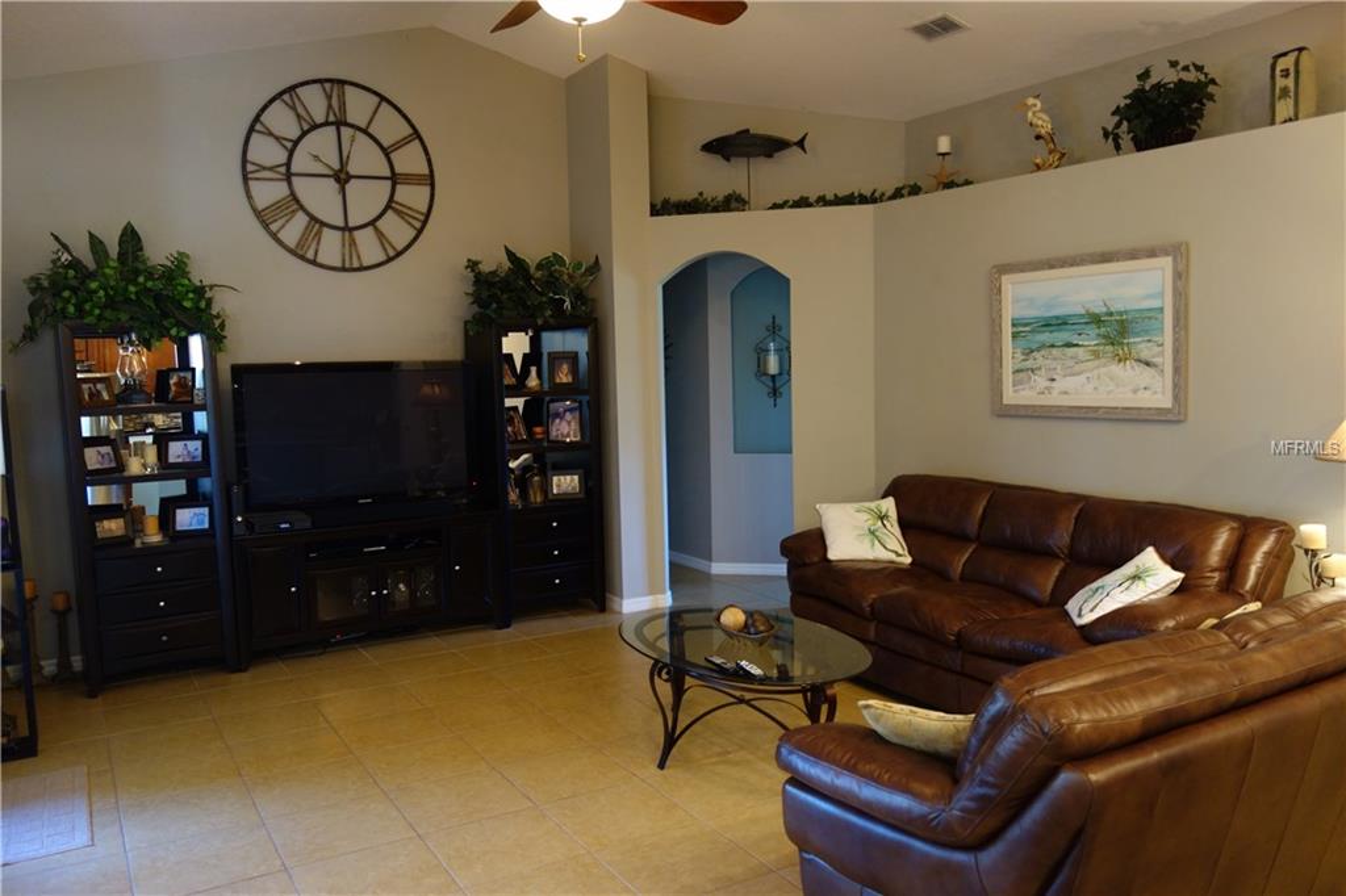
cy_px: 448
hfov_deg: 65.5
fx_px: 1046
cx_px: 673
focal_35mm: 28
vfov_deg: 46.4
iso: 400
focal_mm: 10.4
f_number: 1.8
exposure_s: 1/30
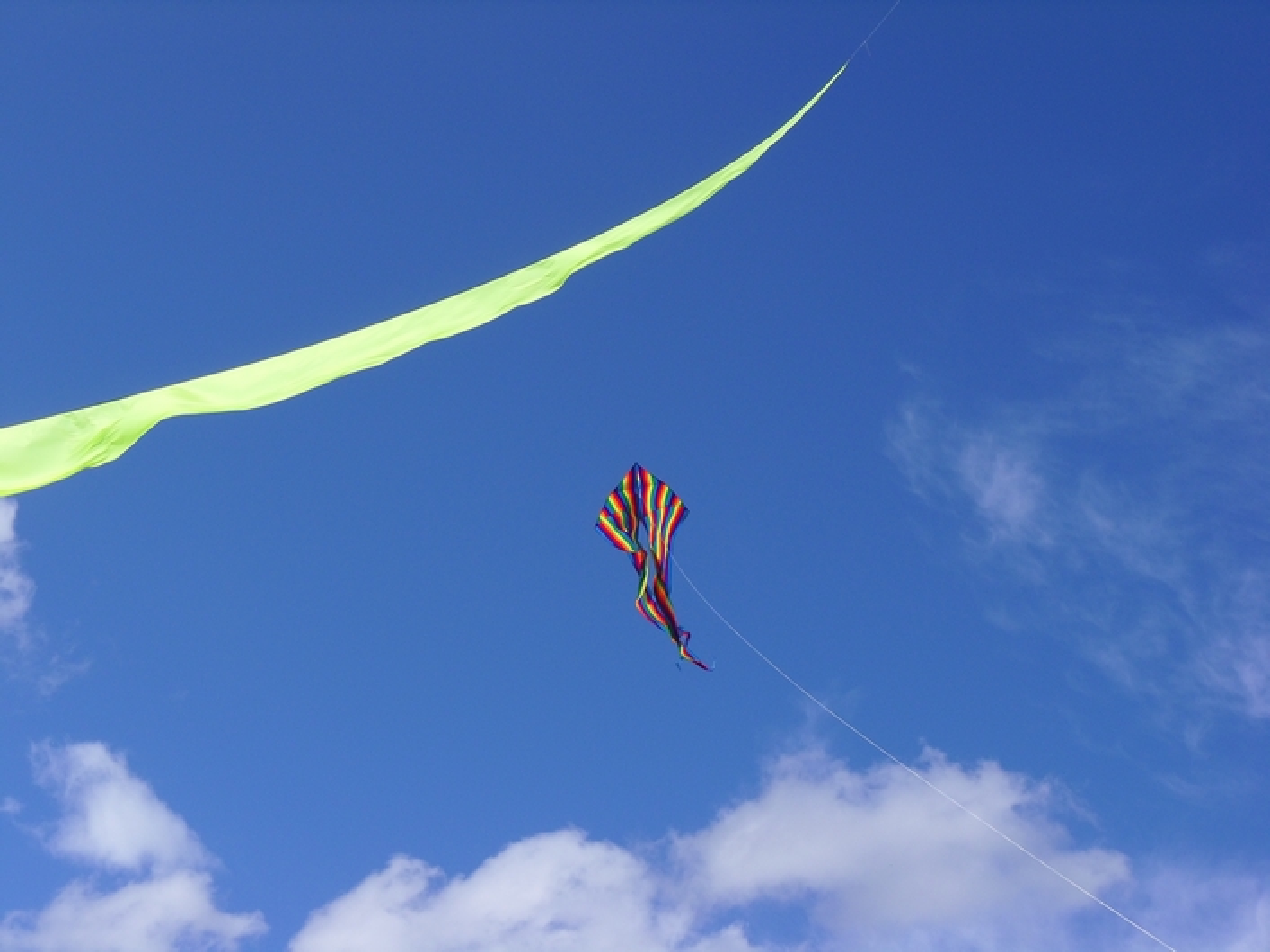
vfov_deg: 21.6
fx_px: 2494
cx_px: 635
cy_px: 476
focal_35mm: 68
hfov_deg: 28.6
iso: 80
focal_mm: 12.22
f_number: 4.2
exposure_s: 1/899
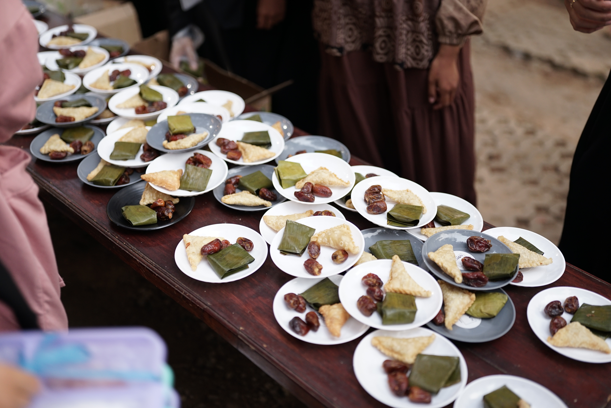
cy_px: 204
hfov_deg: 48.5
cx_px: 306
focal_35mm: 40
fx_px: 679
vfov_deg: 33.4
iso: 400
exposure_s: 1/100
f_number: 1.4
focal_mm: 40
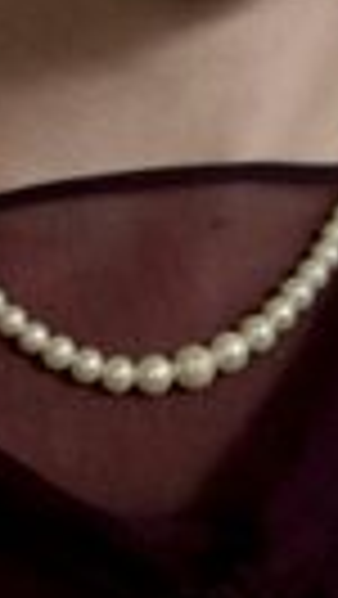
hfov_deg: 1.8
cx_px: 397
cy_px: -263
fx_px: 10512
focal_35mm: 661
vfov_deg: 3.3
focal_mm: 105
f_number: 3
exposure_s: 1/60
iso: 1000
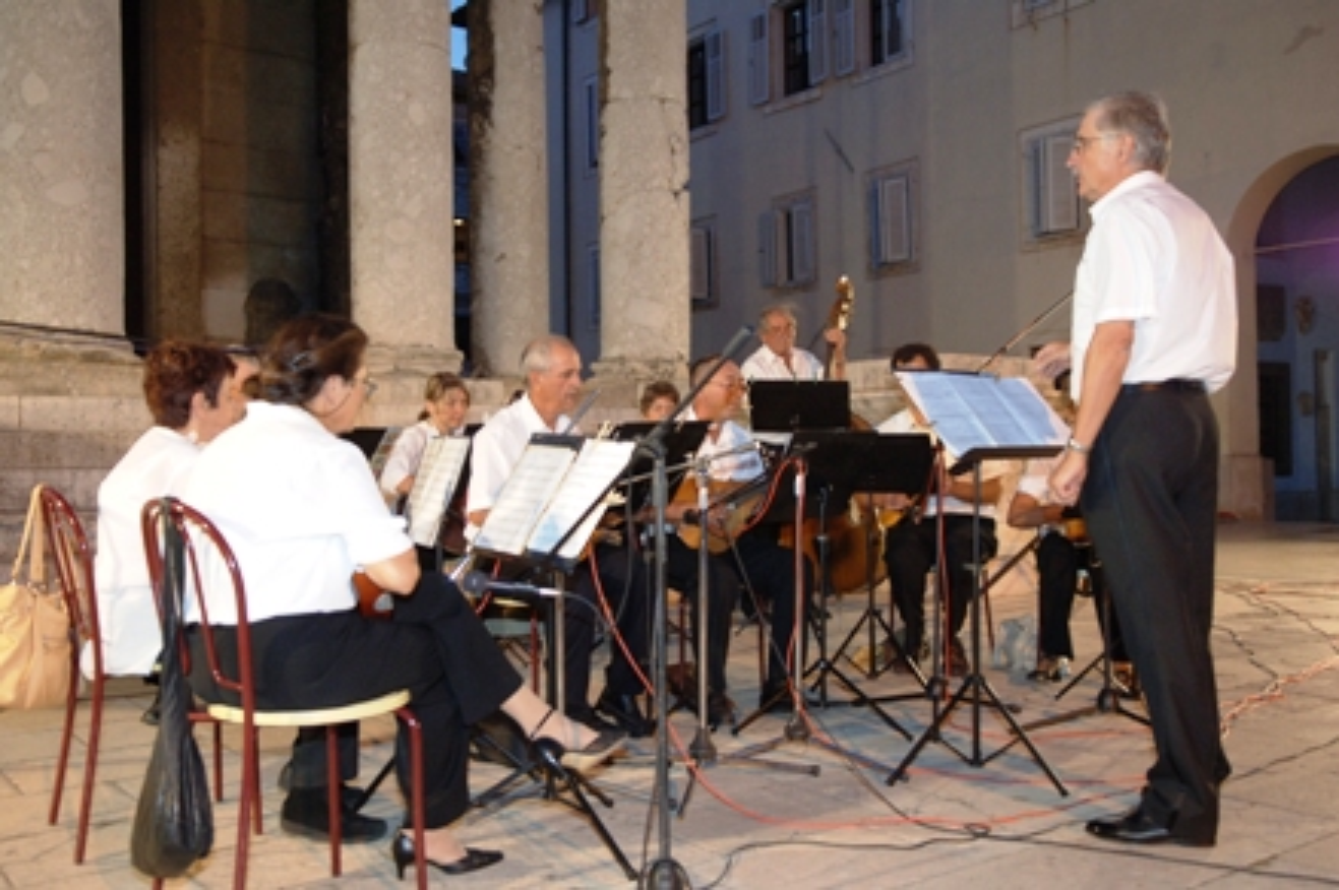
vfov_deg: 38.3
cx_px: 670
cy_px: 445
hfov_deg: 55.1
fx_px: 1282
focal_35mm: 34
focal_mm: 23
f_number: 2.8
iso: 400
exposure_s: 1/60
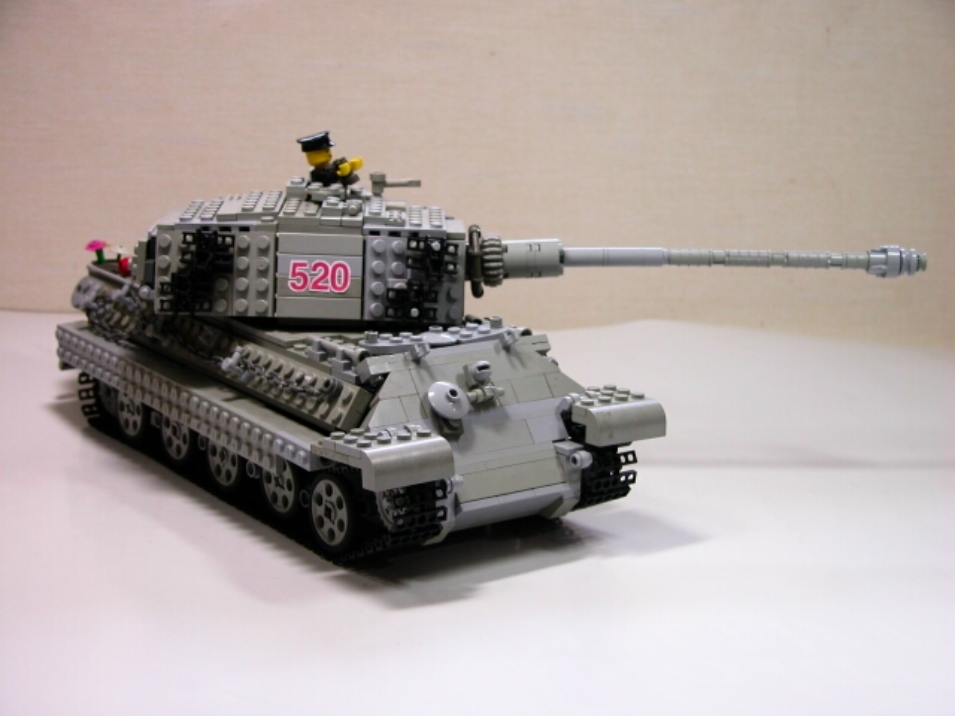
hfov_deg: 29.4
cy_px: 358
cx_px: 478
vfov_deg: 22.3
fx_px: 1821
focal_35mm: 66
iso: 100
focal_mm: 16.8
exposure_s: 1/38.1
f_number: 3.2
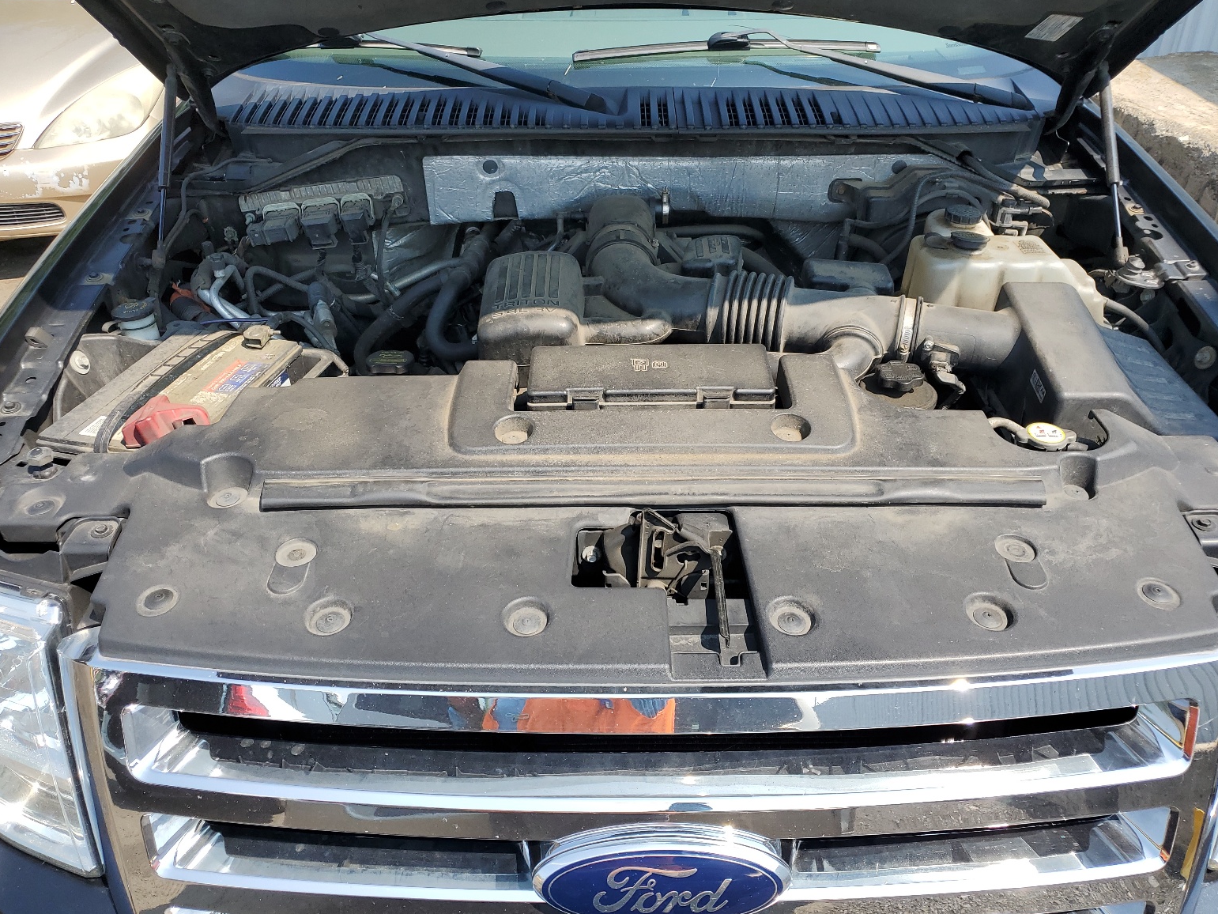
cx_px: 628
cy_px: 441
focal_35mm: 27
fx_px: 950
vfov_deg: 51.4
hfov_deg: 65.3
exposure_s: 1/1429
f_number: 1.5
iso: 50
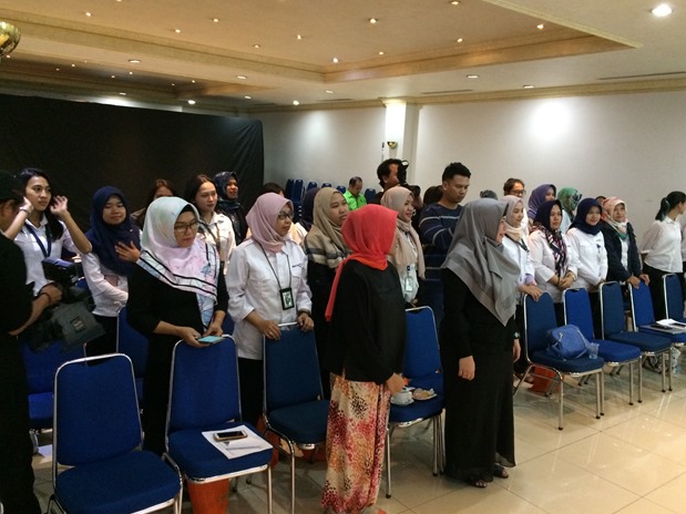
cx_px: 354
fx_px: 594
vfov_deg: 46.8
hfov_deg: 60.0
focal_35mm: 30
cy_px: 249
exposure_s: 1/25
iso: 320
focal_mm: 4.15
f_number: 2.2
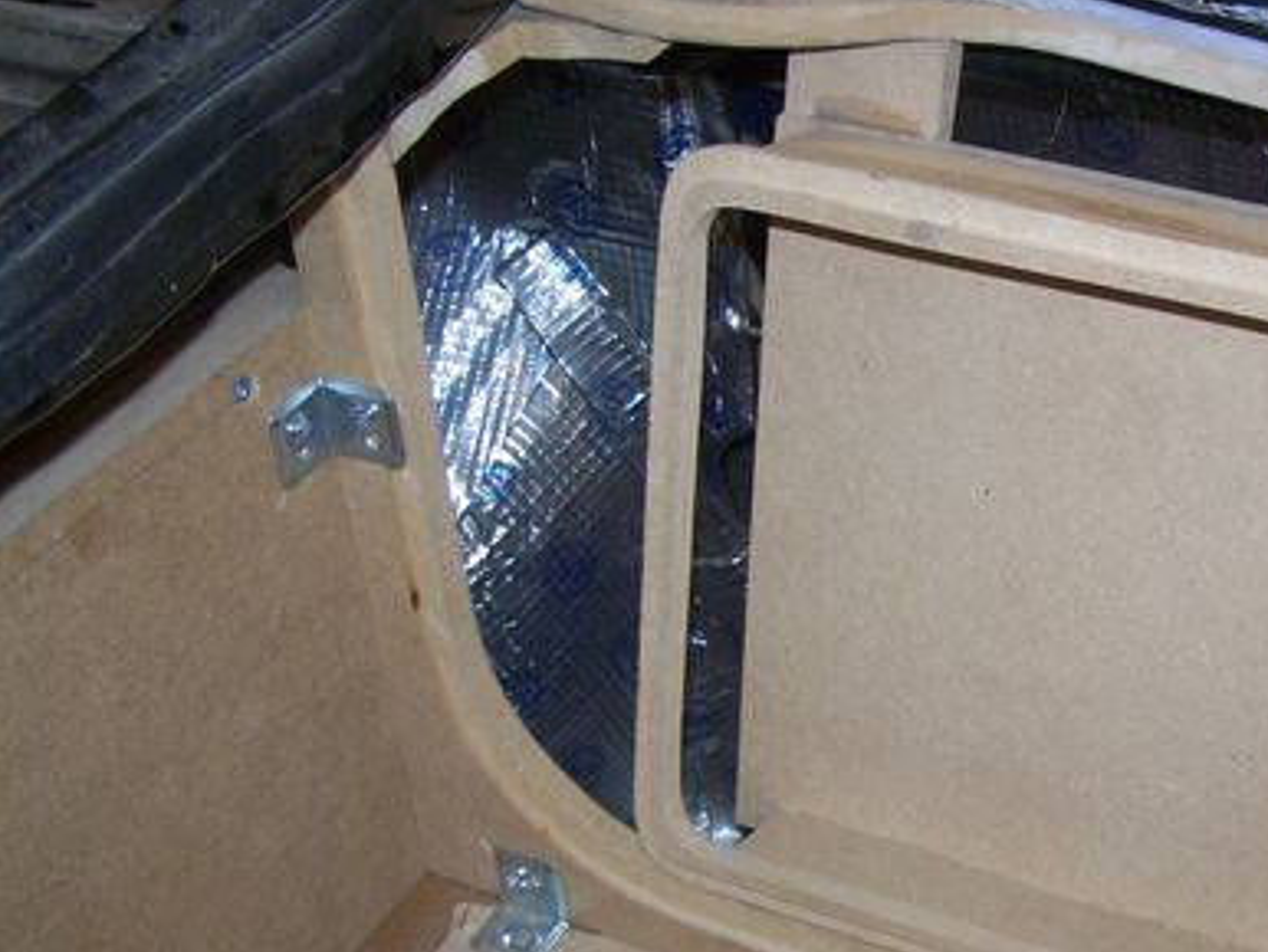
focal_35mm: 63
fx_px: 2309
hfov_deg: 29.9
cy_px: 614
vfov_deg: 23.2
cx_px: 1048
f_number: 2.8
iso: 80
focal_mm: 6.3
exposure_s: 1/60
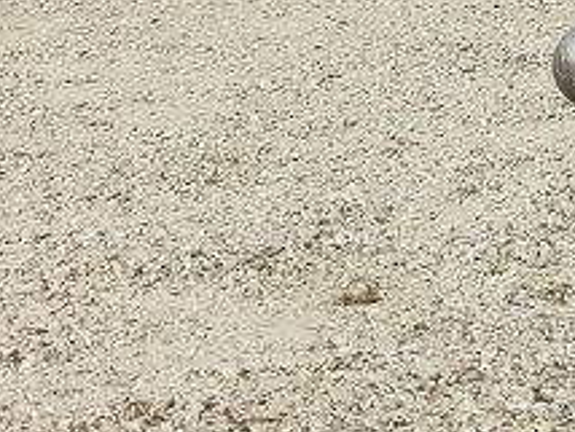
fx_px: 3658
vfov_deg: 6.6
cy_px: -413
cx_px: 1241
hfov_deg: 8.4
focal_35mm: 220
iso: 50
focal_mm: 5.58
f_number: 1.8
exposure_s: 1/2907
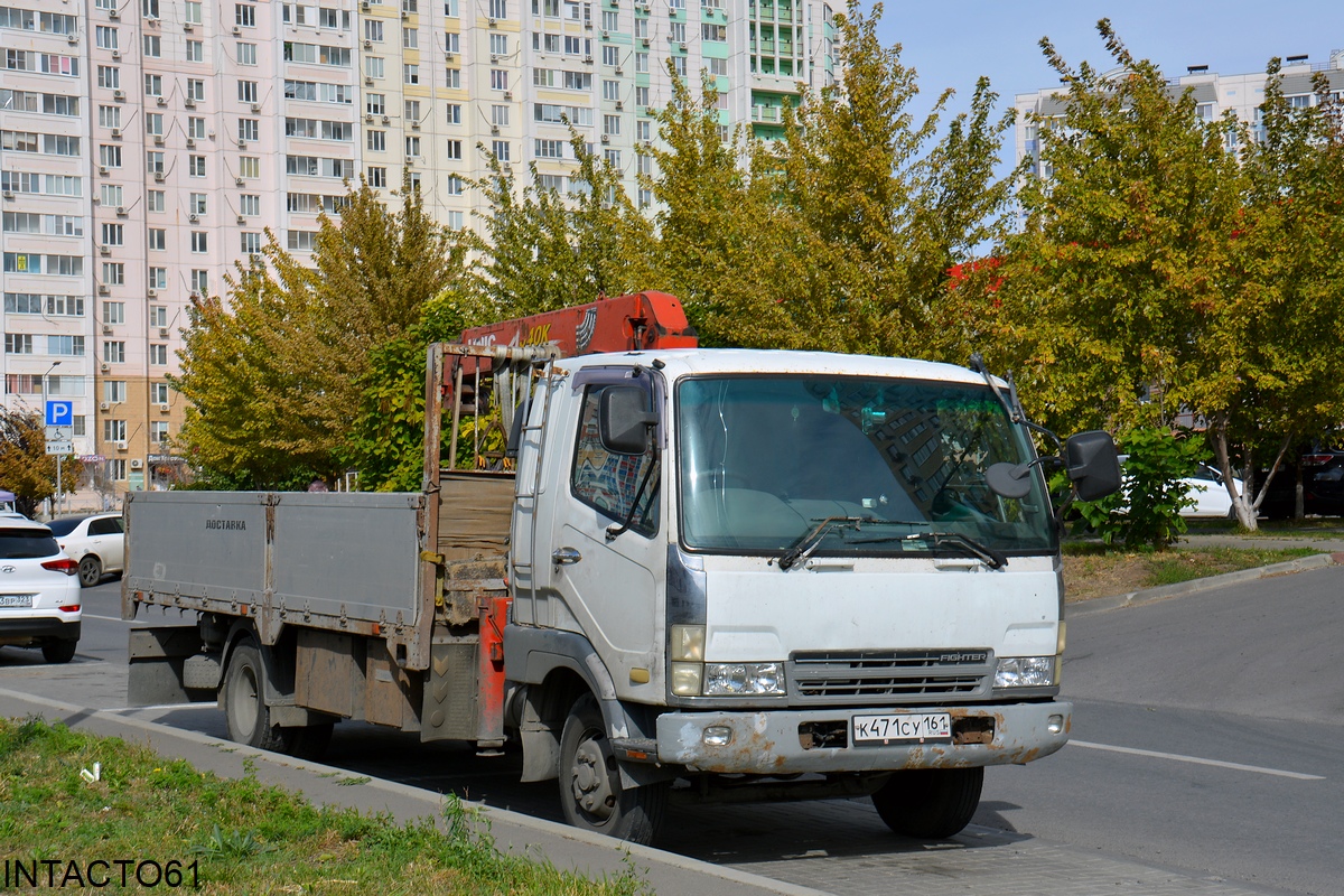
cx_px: 672
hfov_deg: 35.1
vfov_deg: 23.8
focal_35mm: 57
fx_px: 2128
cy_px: 448
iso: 100
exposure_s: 1/320
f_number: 9
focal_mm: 38
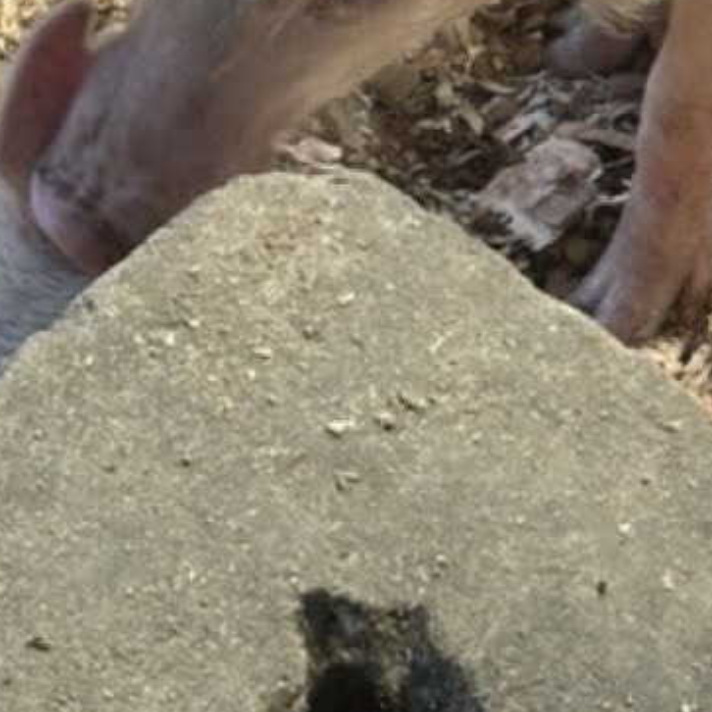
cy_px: -671
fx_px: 4352
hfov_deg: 9.1
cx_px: 1024
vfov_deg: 8.9
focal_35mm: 187
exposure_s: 1/121
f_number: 1.78
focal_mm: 6.86
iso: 50
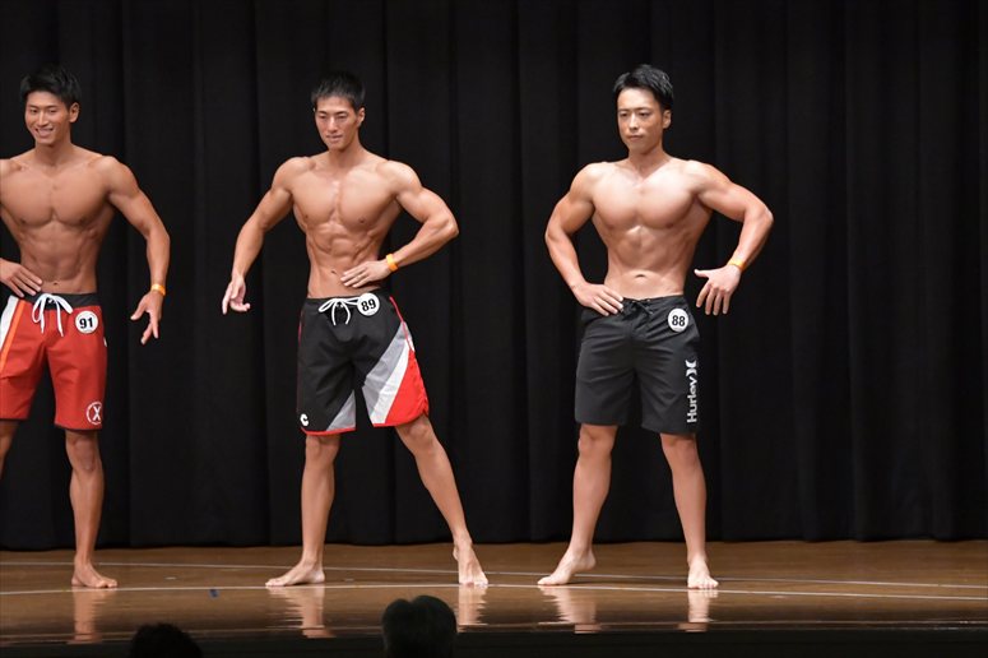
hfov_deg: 10.2
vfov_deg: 6.8
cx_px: 494
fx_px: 5541
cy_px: 329
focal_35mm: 202
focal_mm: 135
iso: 6400
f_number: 5.6
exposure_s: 1/400
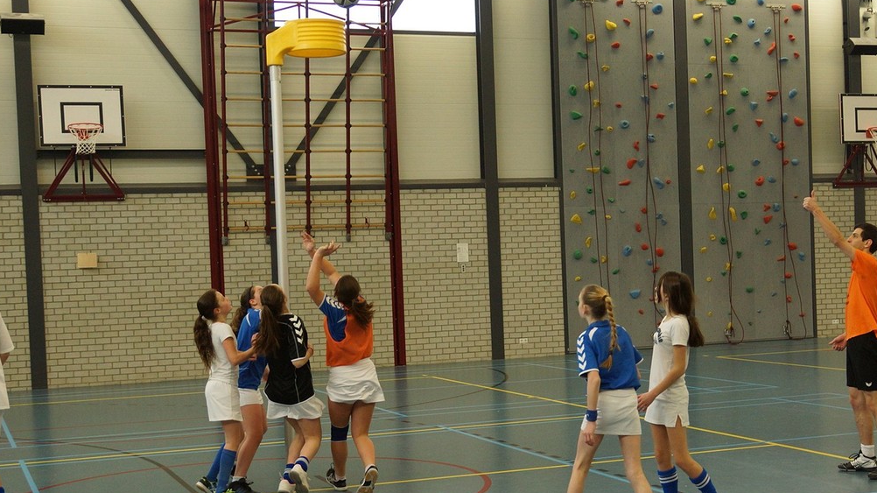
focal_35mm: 45
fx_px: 1046
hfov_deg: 45.5
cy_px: 272
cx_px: 436
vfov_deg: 26.5
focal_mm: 28
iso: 800
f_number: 2.8
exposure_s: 1/320
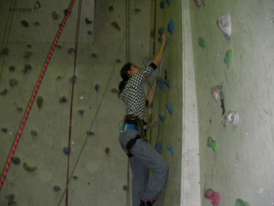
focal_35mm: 41
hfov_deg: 45.8
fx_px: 325
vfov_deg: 35.1
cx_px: 137
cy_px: 103
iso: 263
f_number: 3.5
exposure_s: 1/30
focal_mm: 6.3
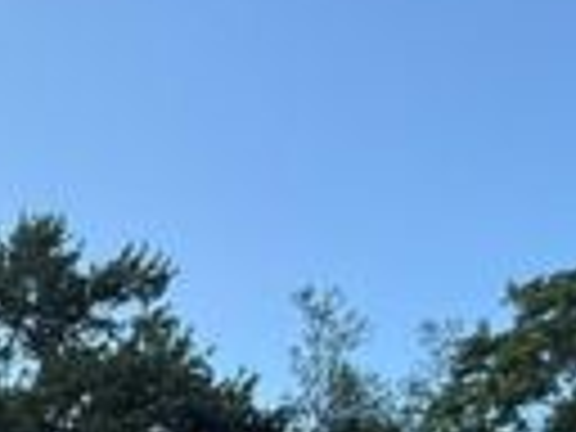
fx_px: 1165
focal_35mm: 70
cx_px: -27
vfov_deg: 17.0
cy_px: 796
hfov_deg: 26.0
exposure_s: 1/564
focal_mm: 2.22
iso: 64
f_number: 2.2
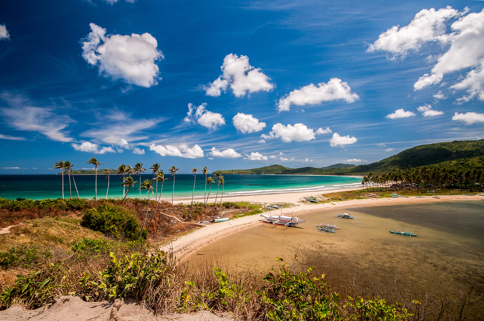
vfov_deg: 77.2
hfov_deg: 100.5
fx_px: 201
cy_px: 160
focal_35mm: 15
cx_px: 242
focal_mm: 10
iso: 200
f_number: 9
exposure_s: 1/250
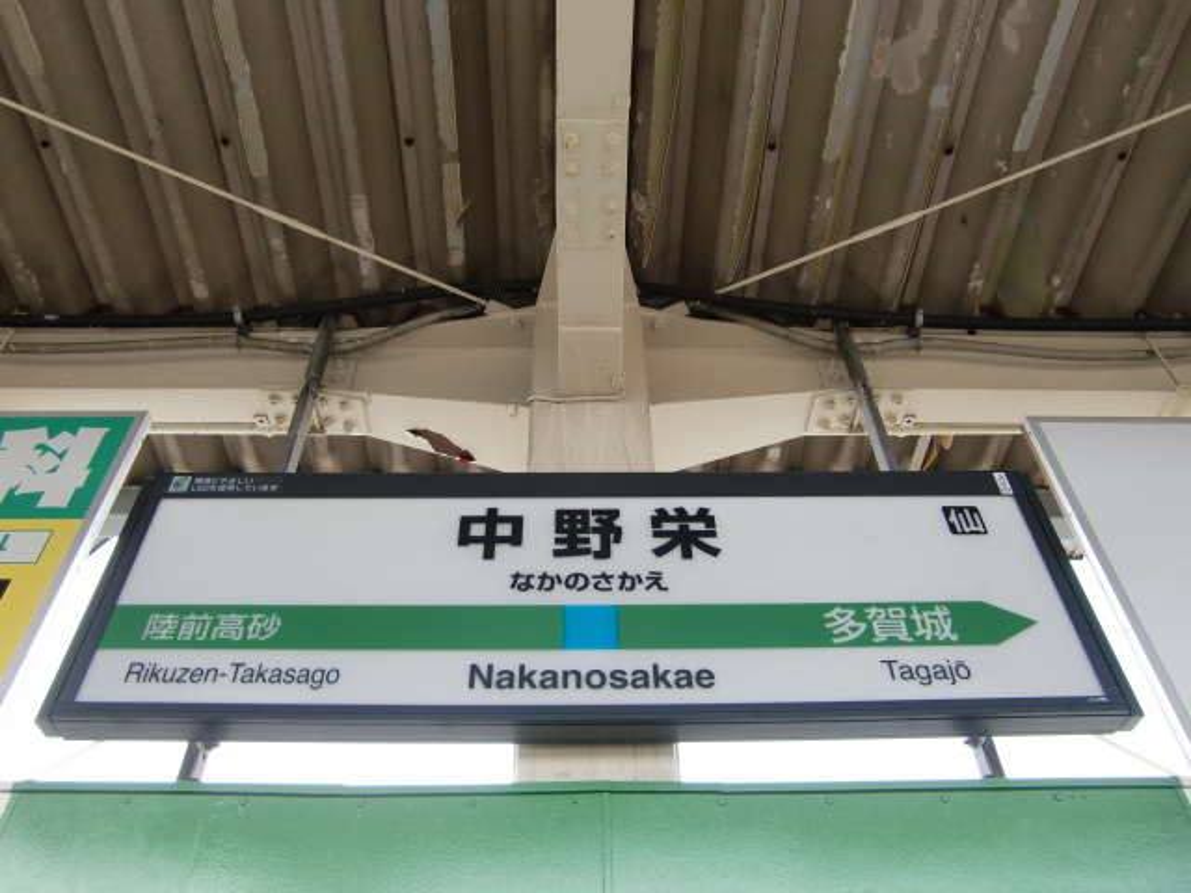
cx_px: 596
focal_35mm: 28
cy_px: 446
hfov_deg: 63.4
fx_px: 963
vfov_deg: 49.7
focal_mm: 4.9
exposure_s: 1/60
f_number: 2.6
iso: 125
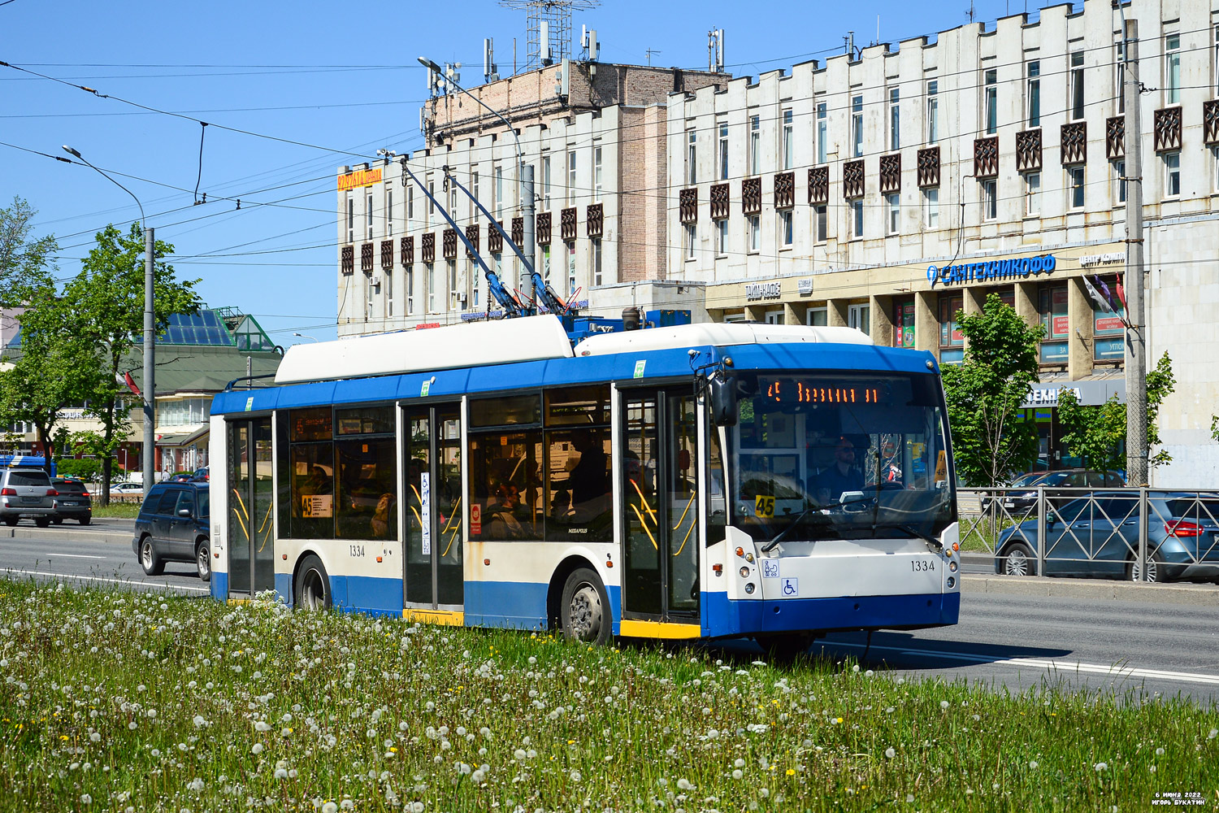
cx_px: 610
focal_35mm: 72
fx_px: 2438
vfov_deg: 18.9
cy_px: 406
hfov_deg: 28.1
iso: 100
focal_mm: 48
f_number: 6.3
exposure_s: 1/640
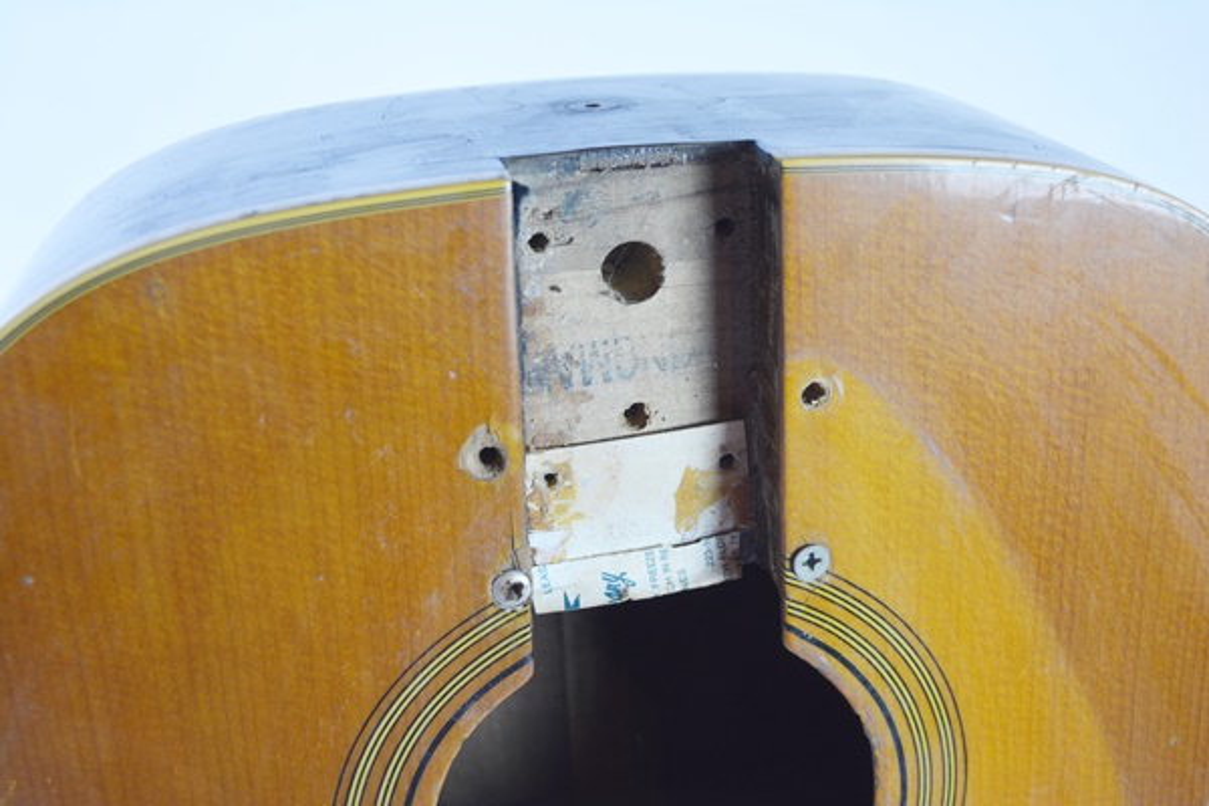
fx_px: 1511
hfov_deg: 43.6
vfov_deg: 29.9
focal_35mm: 45
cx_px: 604
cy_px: 403
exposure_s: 1/60
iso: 560
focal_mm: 30
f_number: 4.5
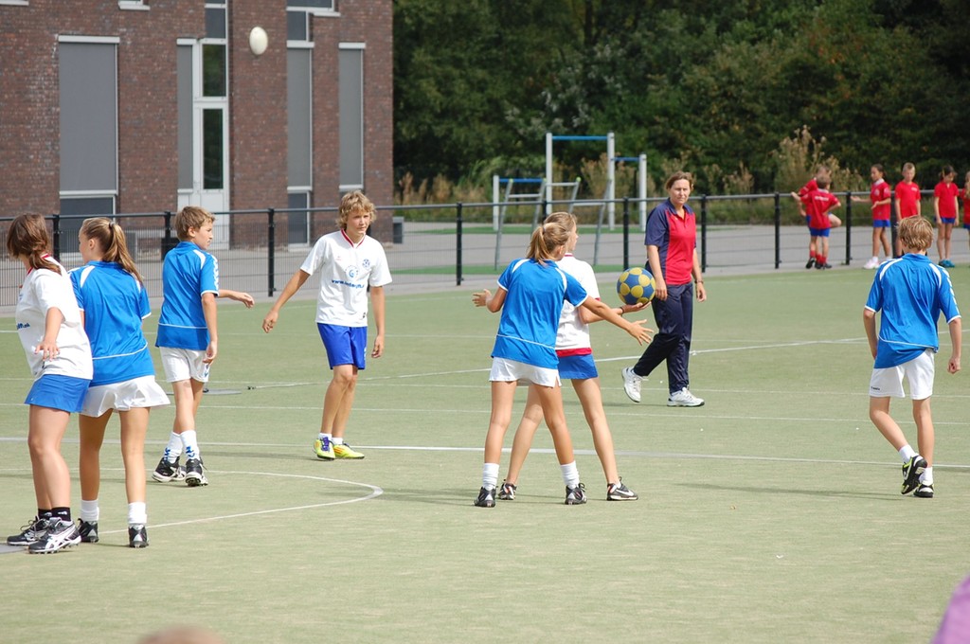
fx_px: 4925
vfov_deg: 7.5
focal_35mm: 183
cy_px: 322
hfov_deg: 11.2
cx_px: 485
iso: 220
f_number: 5.6
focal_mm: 122
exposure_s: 1/500
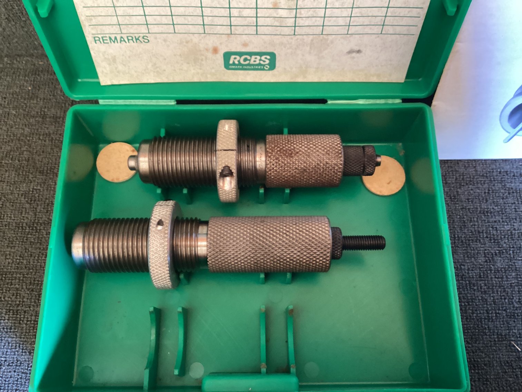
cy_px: 196
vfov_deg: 45.4
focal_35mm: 31
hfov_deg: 58.3
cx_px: 261
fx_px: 468
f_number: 2.4
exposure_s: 1/25
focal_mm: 3.3
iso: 320
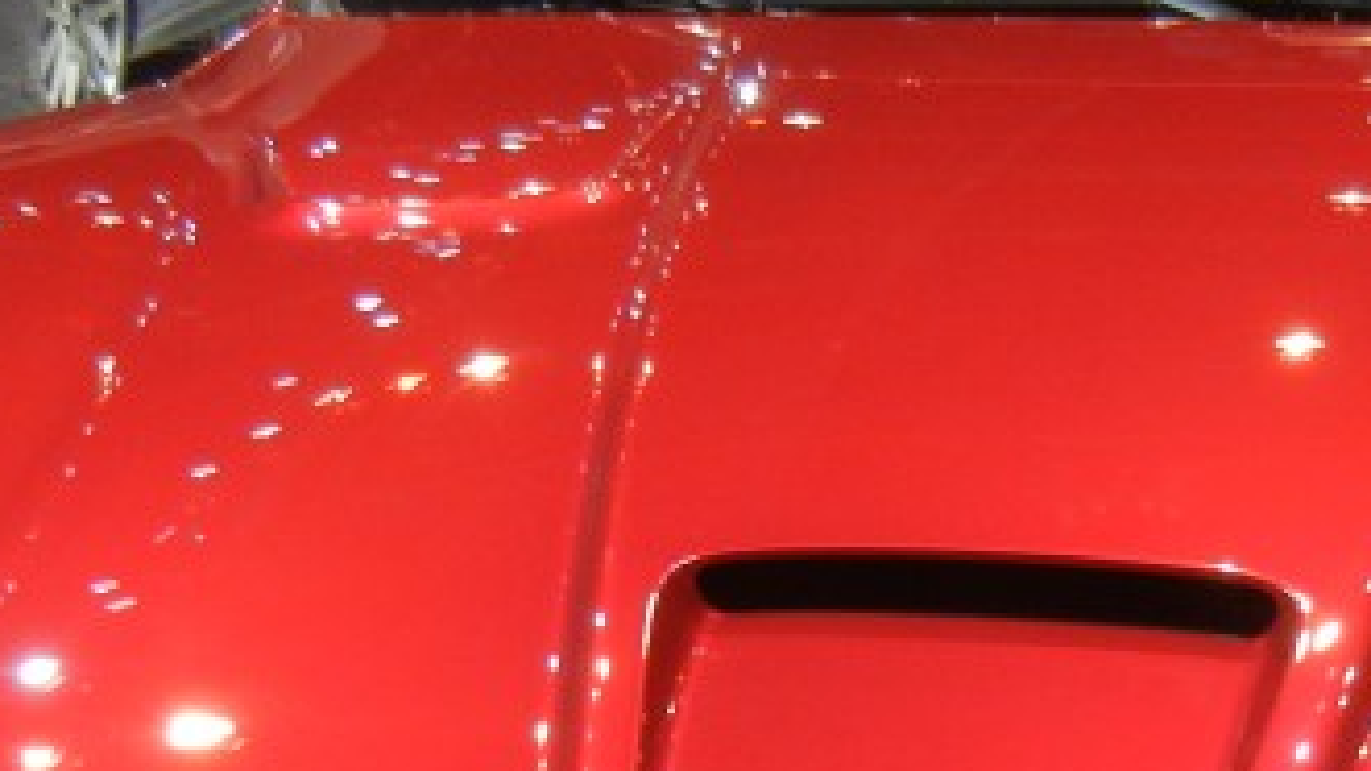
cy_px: 866
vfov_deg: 11.8
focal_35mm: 101
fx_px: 3671
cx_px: 940
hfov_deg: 21.1
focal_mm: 5.4
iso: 197
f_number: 3.5
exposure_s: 1/60
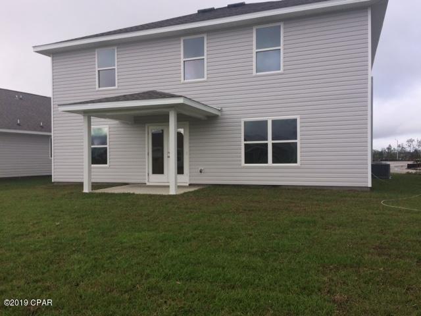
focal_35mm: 29
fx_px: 353
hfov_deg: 61.7
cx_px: 210
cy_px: 158
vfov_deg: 48.2
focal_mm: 4.15
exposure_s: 1/954
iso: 32
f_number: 2.2
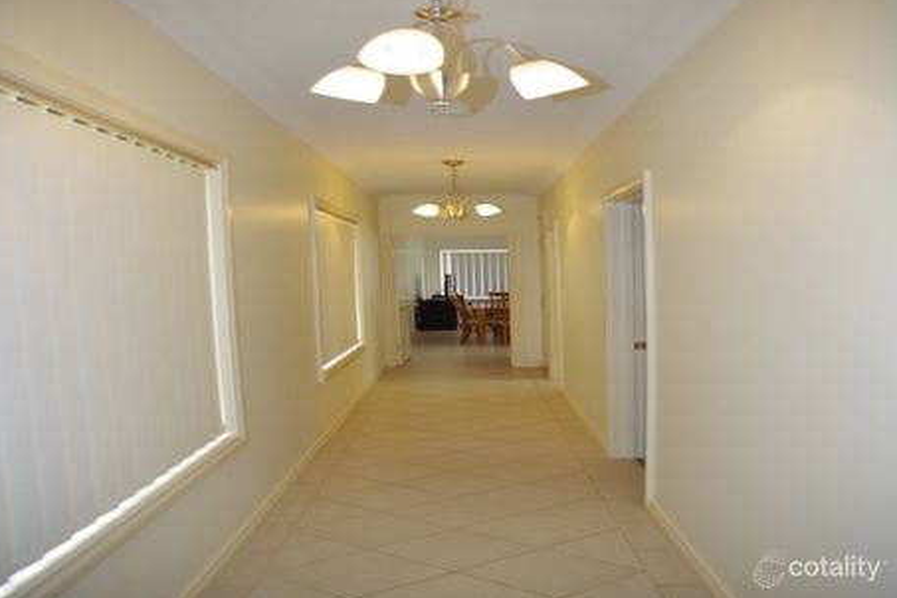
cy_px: 298
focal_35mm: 28
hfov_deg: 65.5
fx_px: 698
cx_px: 448
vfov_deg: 46.4
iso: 400
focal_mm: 18
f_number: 3.5
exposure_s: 1/60
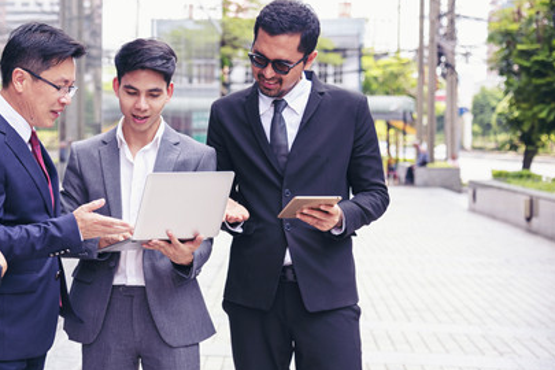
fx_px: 1326
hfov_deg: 23.4
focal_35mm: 86
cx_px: 151
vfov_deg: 15.9
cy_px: 167
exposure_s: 1/320
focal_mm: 58
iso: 400
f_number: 4
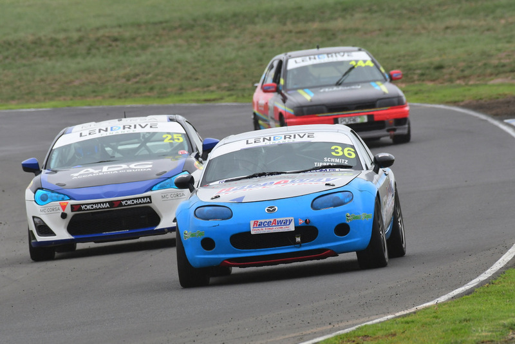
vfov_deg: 1.8
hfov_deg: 2.7
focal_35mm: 750
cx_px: 258
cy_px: 172
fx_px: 10732
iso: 640
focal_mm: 500
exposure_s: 1/640
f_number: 10
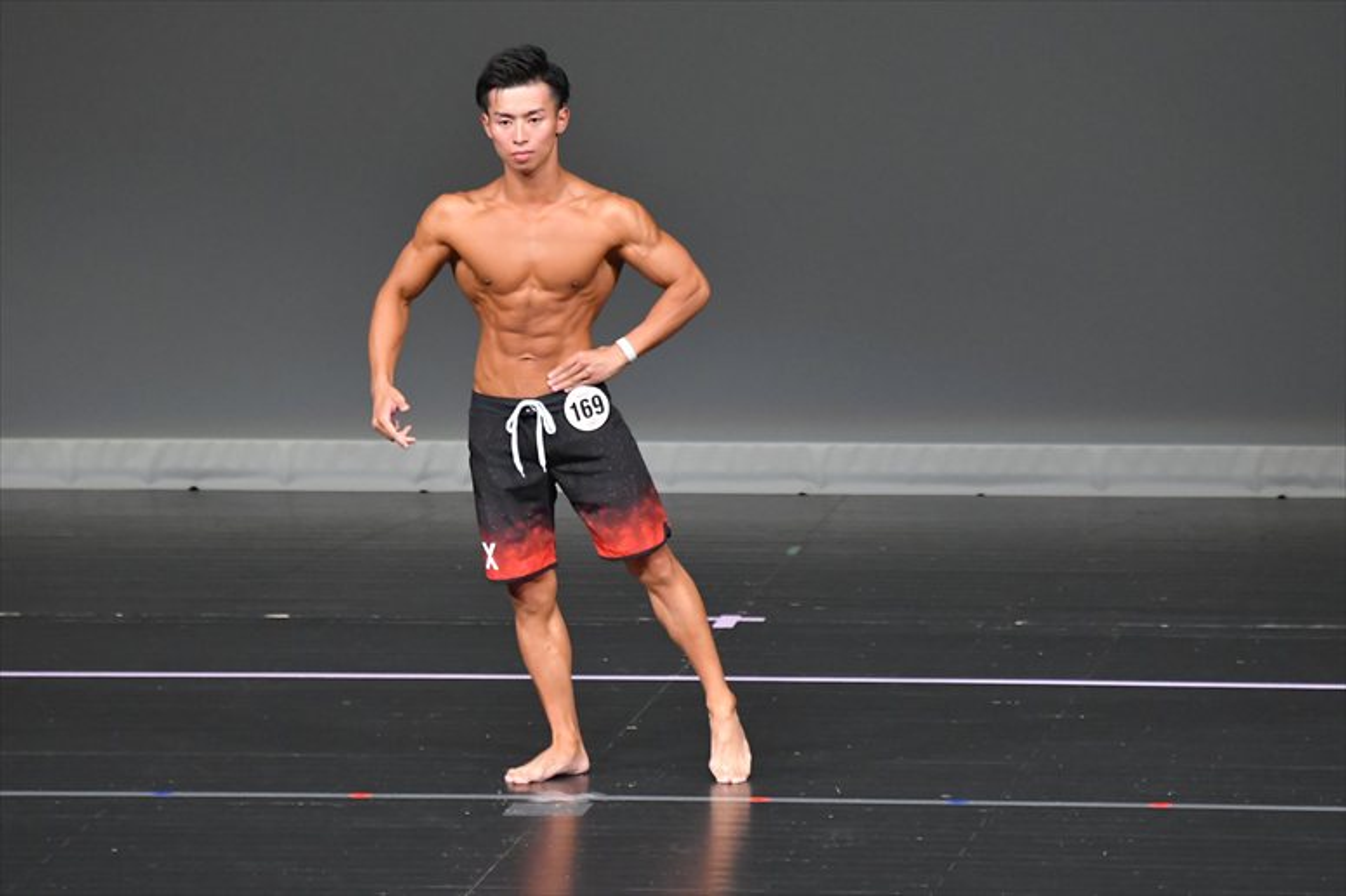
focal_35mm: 375
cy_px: 448
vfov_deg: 3.7
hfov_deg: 5.5
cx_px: 673
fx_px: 14014
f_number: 5.6
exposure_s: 1/400
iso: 5000
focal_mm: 250
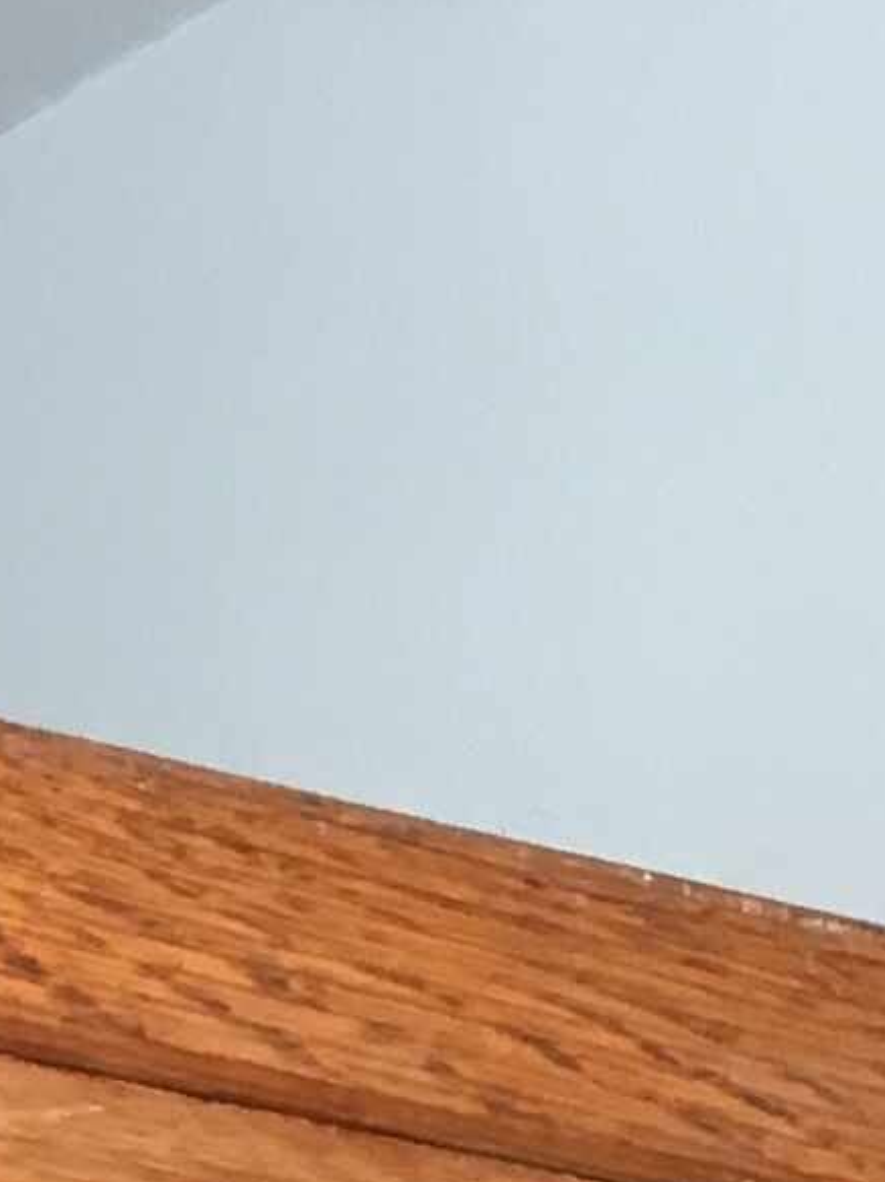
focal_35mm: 201
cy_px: 3972
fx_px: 6857
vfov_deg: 7.9
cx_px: 219
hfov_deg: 7.4
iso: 40
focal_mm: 4.15
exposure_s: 1/33
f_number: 2.2
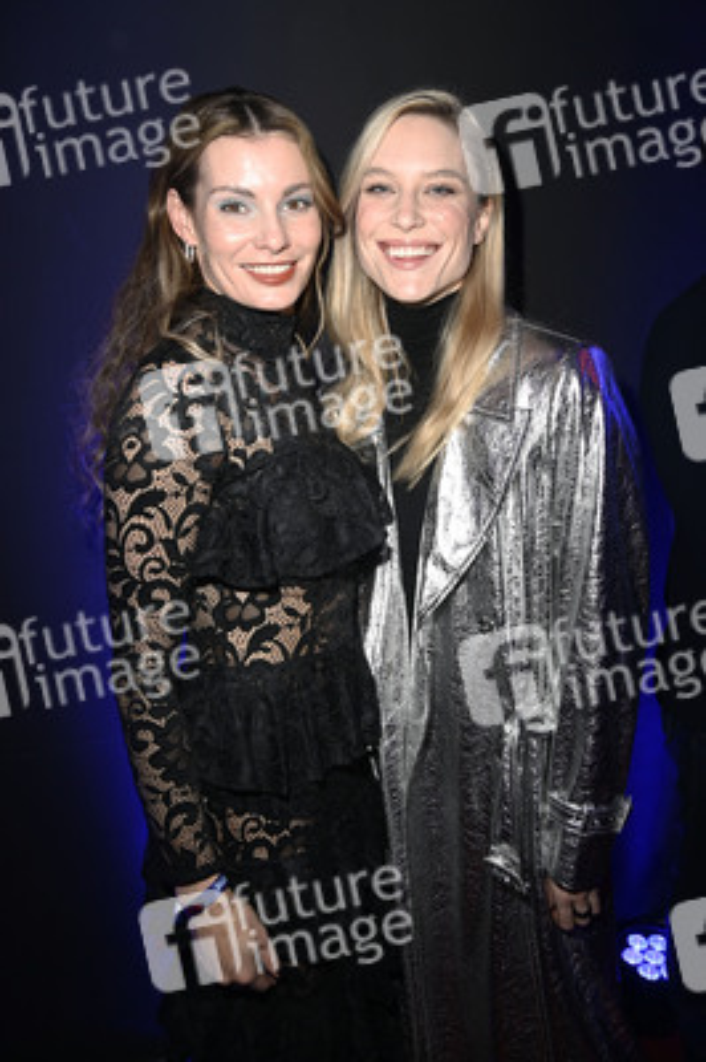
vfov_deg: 73.8
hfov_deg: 53.1
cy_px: 531
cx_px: 353
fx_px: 707
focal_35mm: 24
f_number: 5.6
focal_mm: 24
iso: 2000
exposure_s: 1/40
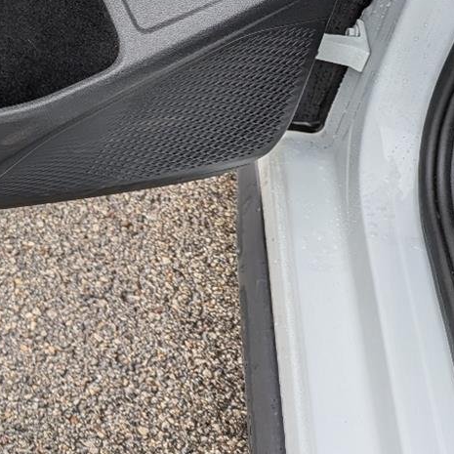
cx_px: -245
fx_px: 1083
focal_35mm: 73
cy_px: -46
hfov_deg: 20.1
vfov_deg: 22.3
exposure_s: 1/312
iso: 34
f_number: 1.85
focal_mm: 6.81
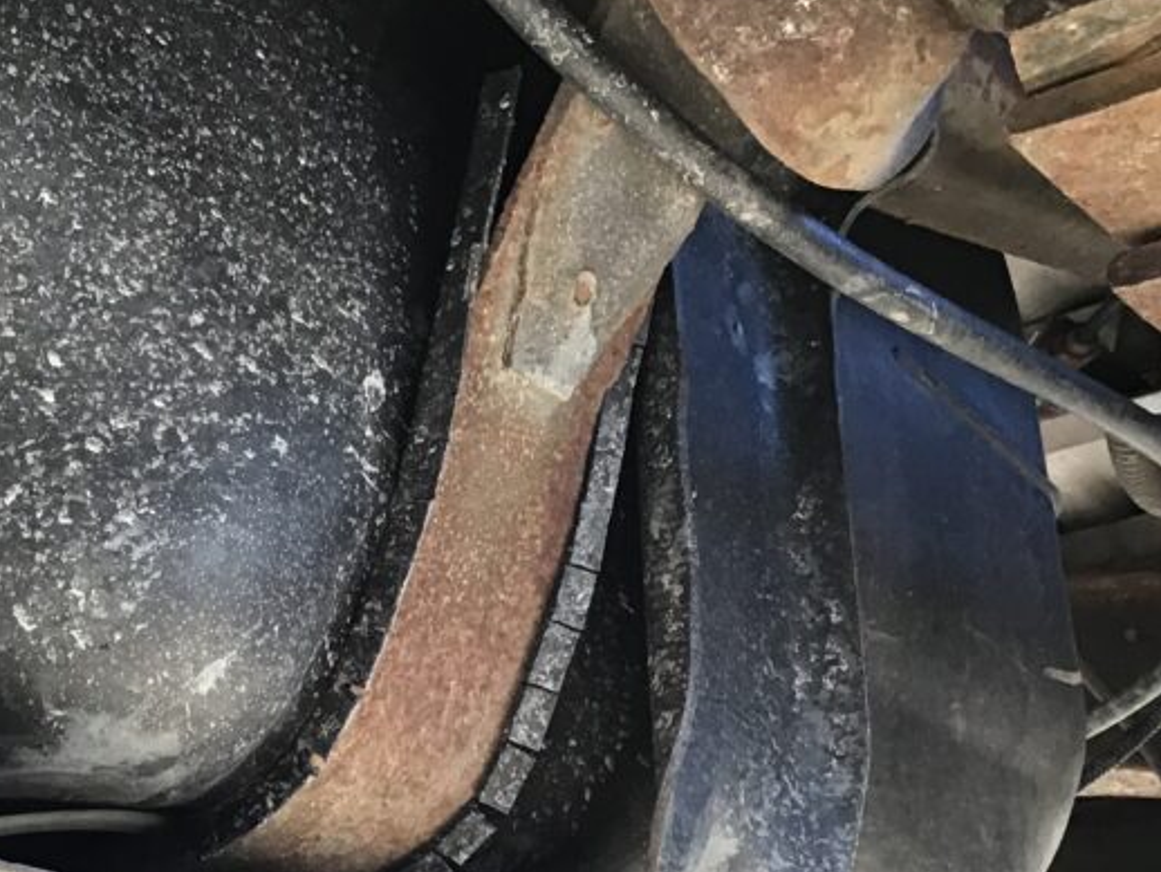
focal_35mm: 70
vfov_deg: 20.9
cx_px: 215
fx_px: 2349
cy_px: 637
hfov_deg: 27.2
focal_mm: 3.3
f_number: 2.4
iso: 40
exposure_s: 1/30
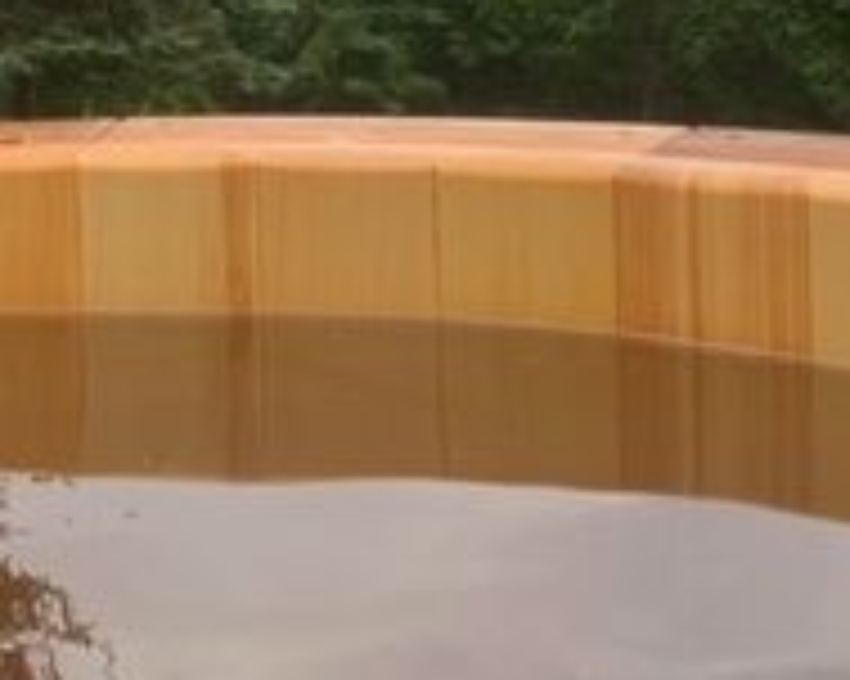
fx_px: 2162
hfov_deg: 22.2
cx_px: 396
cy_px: -59
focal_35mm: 86
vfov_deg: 17.3
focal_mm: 4.25
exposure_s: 1/301
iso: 25
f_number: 1.8
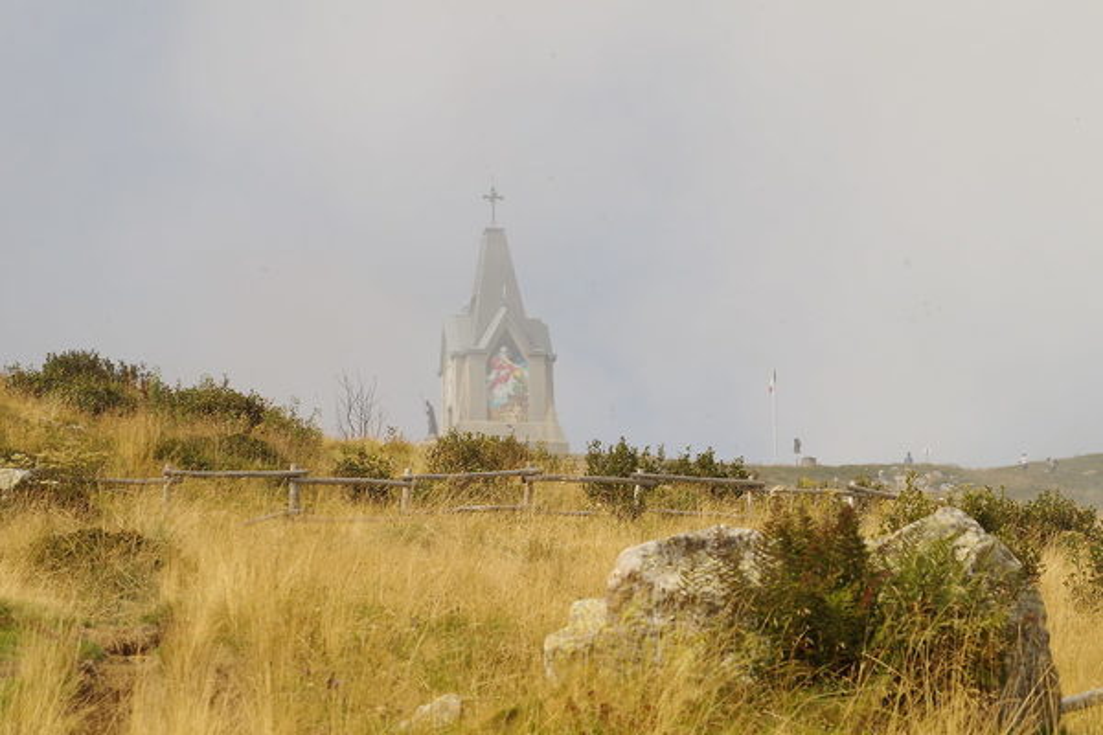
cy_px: 368
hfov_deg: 9.9
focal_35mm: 207
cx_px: 552
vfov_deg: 6.6
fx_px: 6342
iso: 100
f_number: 14
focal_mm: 137.5
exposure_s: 1/100
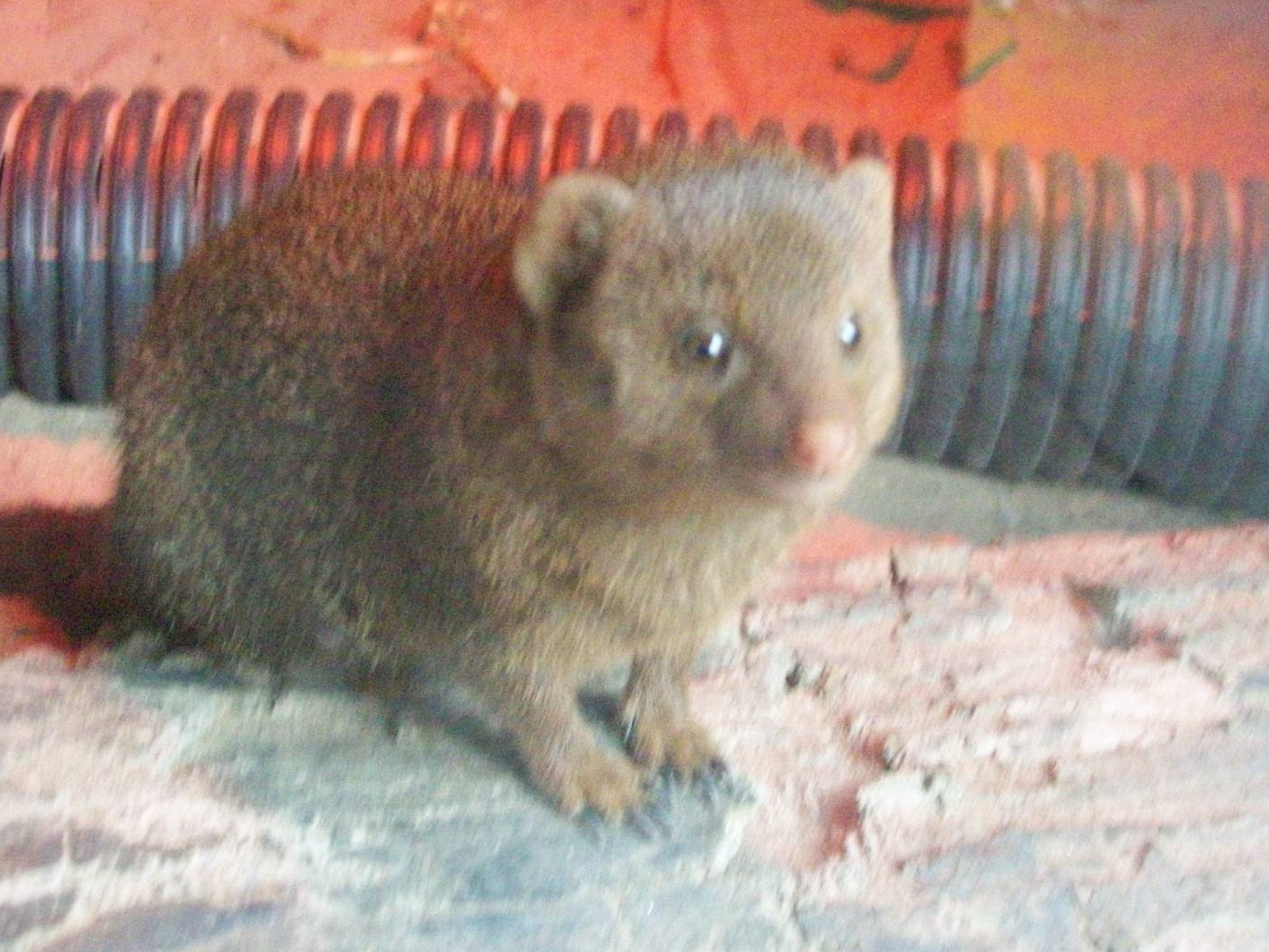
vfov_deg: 22.9
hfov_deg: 30.3
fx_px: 2346
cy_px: 445
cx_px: 688
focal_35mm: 64
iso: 800
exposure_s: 1/27.4
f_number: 3.4
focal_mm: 9.4
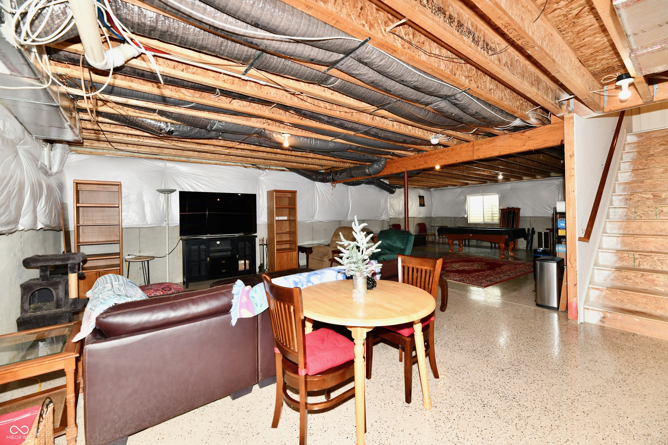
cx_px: 334
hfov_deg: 104.3
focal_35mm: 14
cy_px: 222
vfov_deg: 81.2
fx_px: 260
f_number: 6.3
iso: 640
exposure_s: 1/60
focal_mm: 14
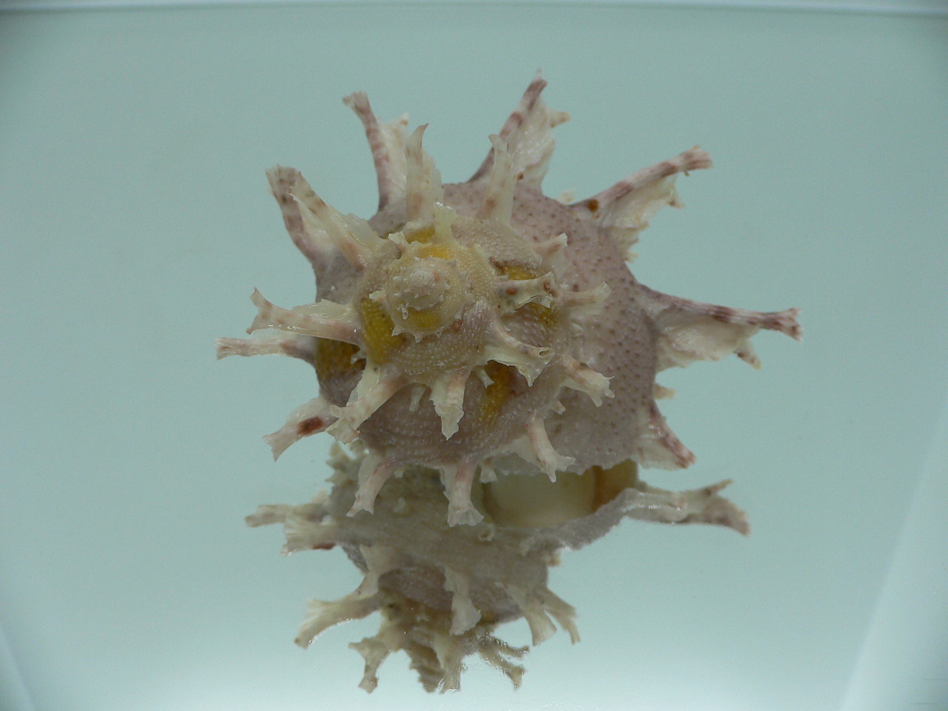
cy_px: 356
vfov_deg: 40.7
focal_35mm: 35
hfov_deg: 52.6
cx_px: 474
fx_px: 959
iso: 80
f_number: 2.8
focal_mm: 4.6
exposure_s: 1/60
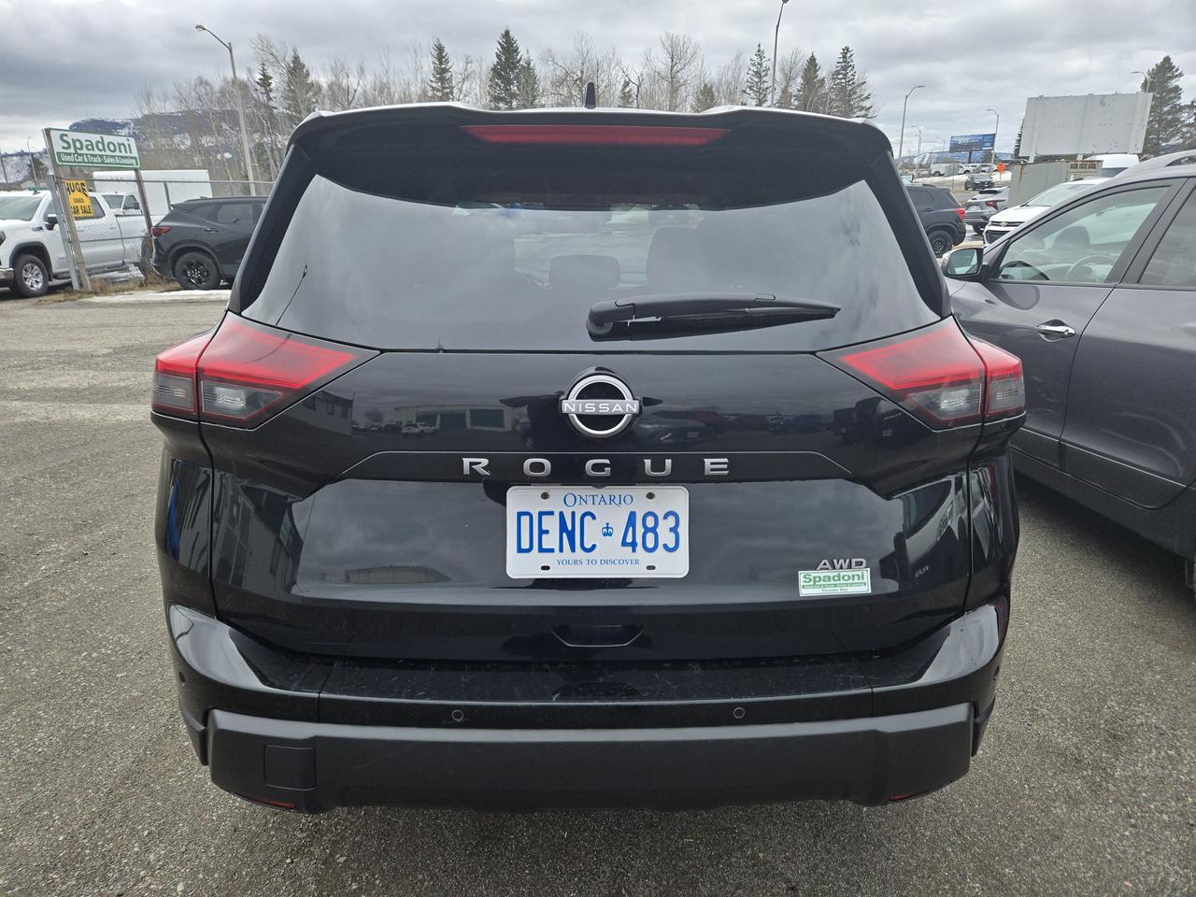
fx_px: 795
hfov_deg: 73.9
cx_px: 598
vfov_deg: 58.9
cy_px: 448
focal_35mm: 23
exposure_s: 1/1262
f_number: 1.8
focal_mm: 5.4
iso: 25
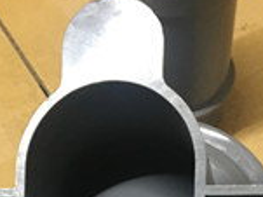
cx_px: 111
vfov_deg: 14.4
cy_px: 289
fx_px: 729
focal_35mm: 96
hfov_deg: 20.4
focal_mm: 4.15
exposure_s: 1/33
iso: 125
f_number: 2.2
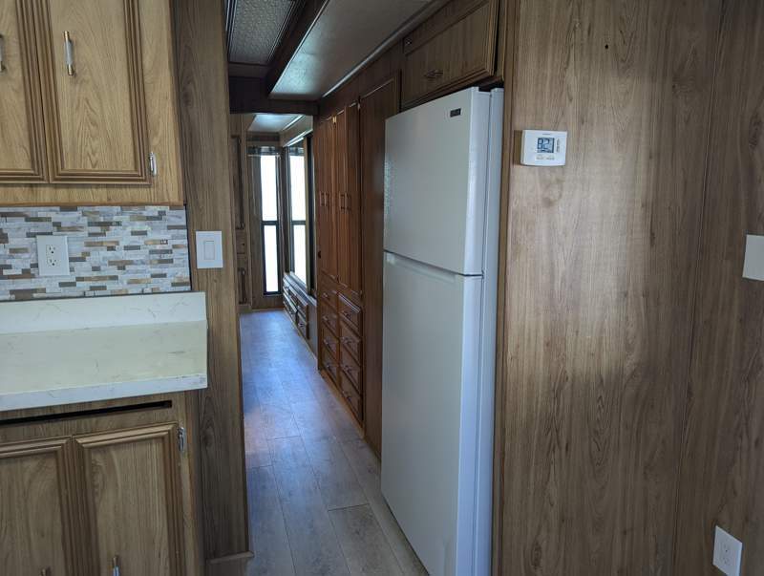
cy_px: 288
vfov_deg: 57.0
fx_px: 531
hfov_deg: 71.5
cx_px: 382
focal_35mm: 24
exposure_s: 1/24
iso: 48
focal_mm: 6.81
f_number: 1.85
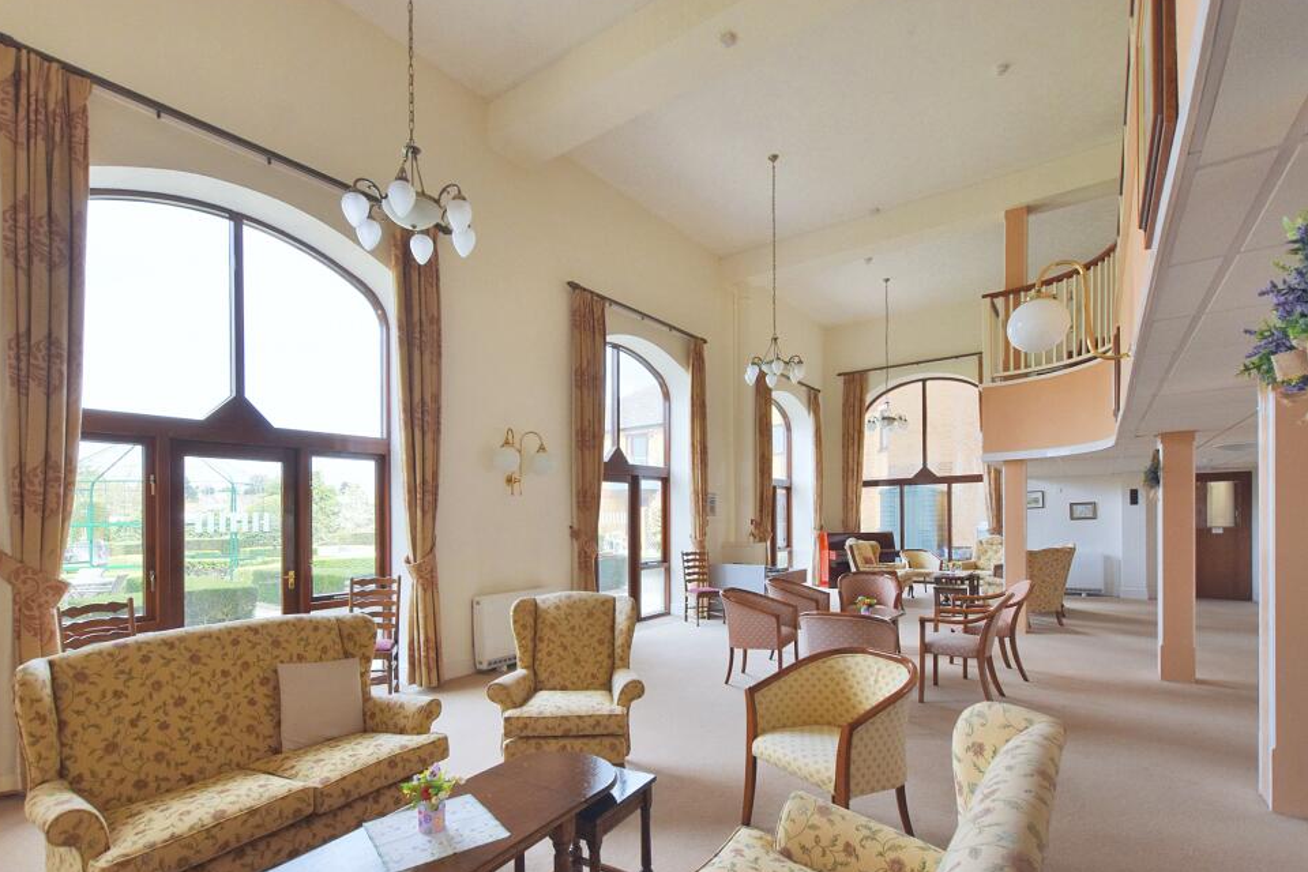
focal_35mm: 16
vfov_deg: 73.7
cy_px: 447
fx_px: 581
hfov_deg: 96.6
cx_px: 613
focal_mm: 10
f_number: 5.6
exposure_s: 1/250
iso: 280
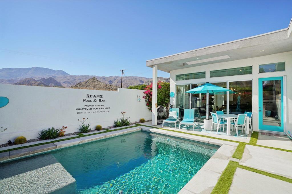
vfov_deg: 73.7
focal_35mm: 16
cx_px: 146
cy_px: 97
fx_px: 130
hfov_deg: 96.8
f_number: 8
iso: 100
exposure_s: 1/320
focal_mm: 16
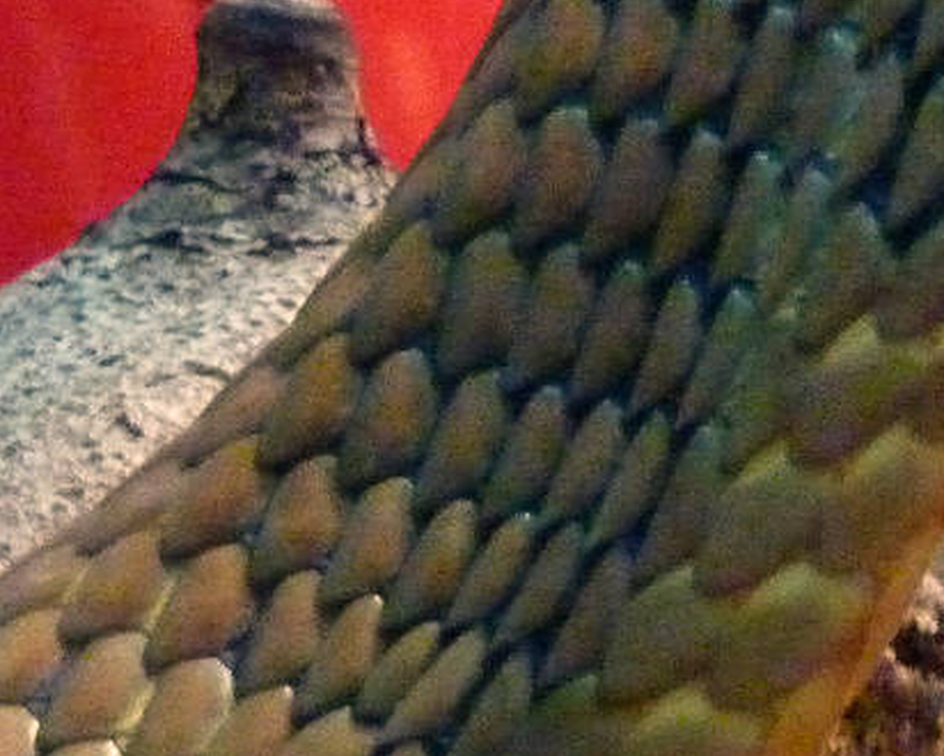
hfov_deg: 3.5
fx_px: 15569
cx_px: 1024
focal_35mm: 557
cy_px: 55
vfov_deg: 2.8
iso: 1250
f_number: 4.5
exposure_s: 1/15
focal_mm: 24.1
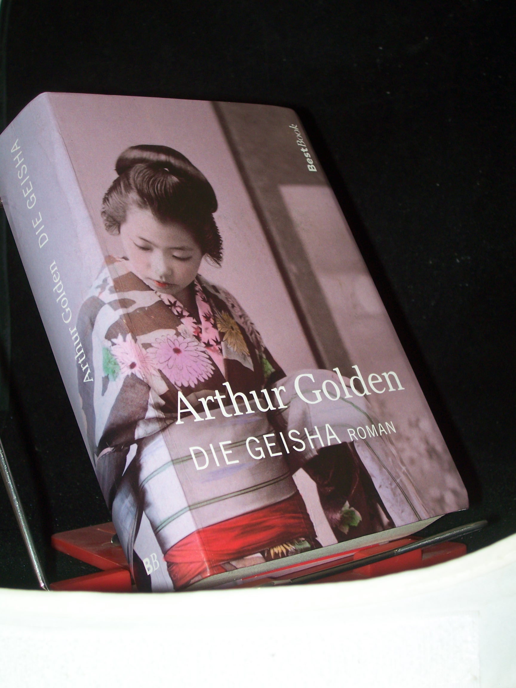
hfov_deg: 27.5
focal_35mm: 53
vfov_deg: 36.2
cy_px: 344
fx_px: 1053
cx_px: 258
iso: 80
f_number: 3.2
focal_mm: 8.7
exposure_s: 1/80
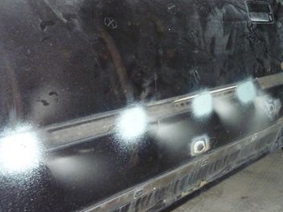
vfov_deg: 31.5
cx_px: 220
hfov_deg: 39.9
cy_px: 92
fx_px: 376
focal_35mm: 46
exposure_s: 1/125
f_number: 3.3
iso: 320
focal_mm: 4.1
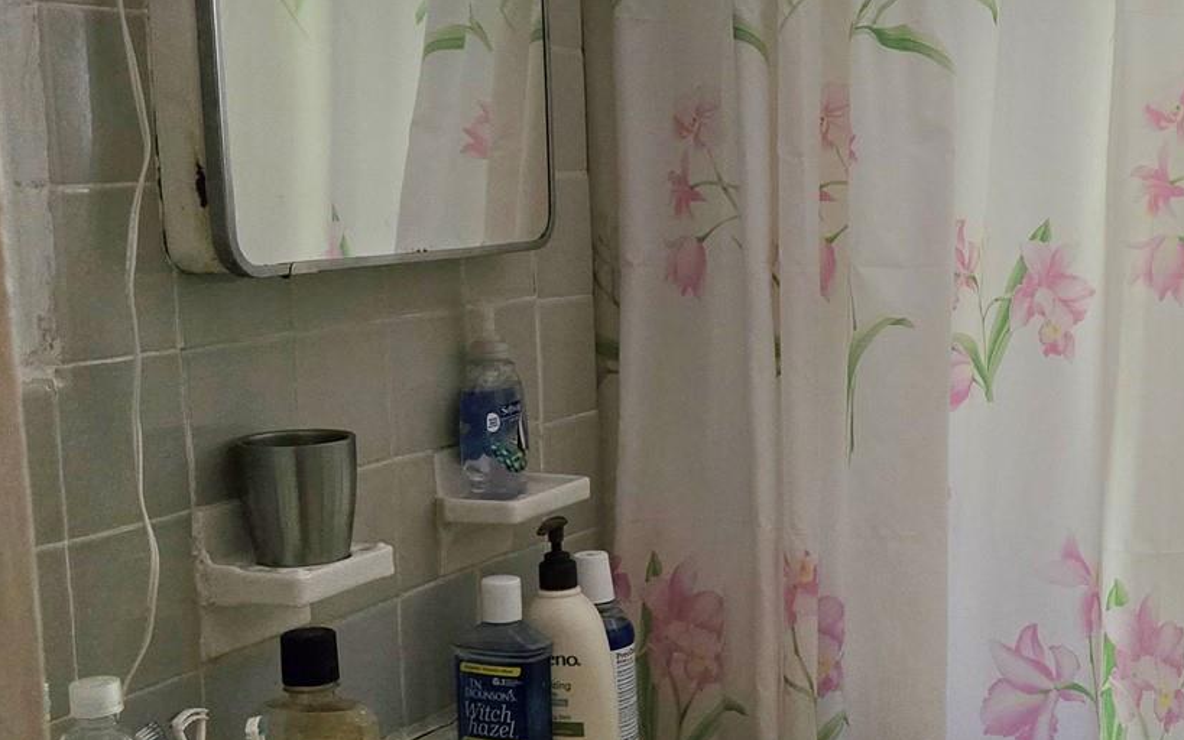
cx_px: 1107
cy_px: 458
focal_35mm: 61
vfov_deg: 21.3
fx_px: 1968
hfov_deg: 31.6
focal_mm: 5.4
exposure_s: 1/60.2
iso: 1000
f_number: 1.8
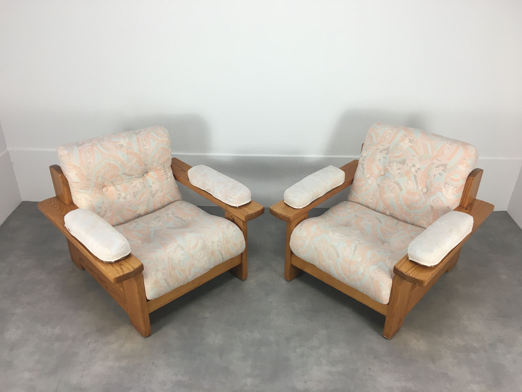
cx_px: 261
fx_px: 437
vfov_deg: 48.2
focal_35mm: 29
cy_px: 196
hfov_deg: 61.7
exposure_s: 1/33
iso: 40
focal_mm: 4.15
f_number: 2.2
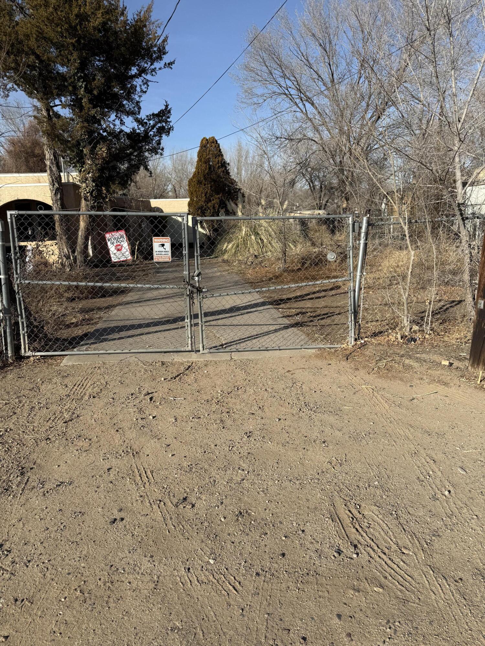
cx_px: 242
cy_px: 323
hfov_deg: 56.8
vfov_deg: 71.6
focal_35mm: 24
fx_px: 448
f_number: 1.78
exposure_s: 1/4673
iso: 80
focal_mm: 6.76
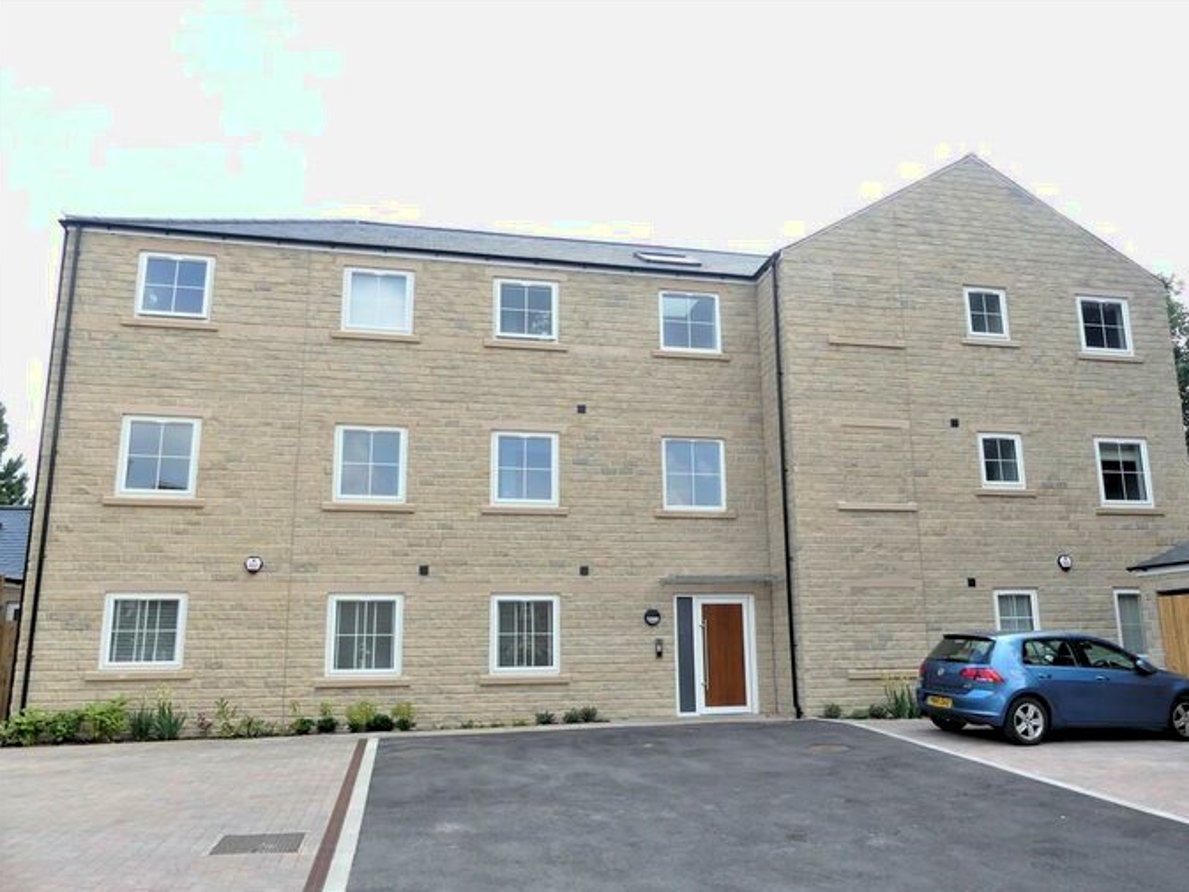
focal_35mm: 26
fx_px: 893
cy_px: 458
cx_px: 611
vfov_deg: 53.1
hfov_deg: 67.3
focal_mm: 4.5
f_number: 4
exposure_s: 1/250
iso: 100
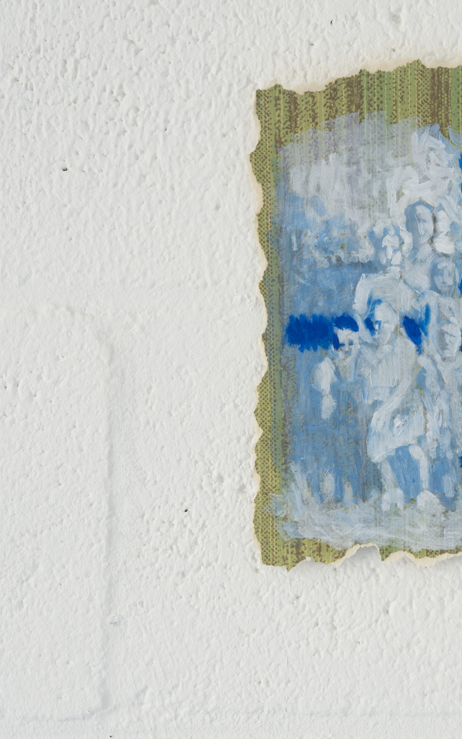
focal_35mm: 81
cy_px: 347
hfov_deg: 15.7
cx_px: 509
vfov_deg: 25.5
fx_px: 1632
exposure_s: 1/8
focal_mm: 25
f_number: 13
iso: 200
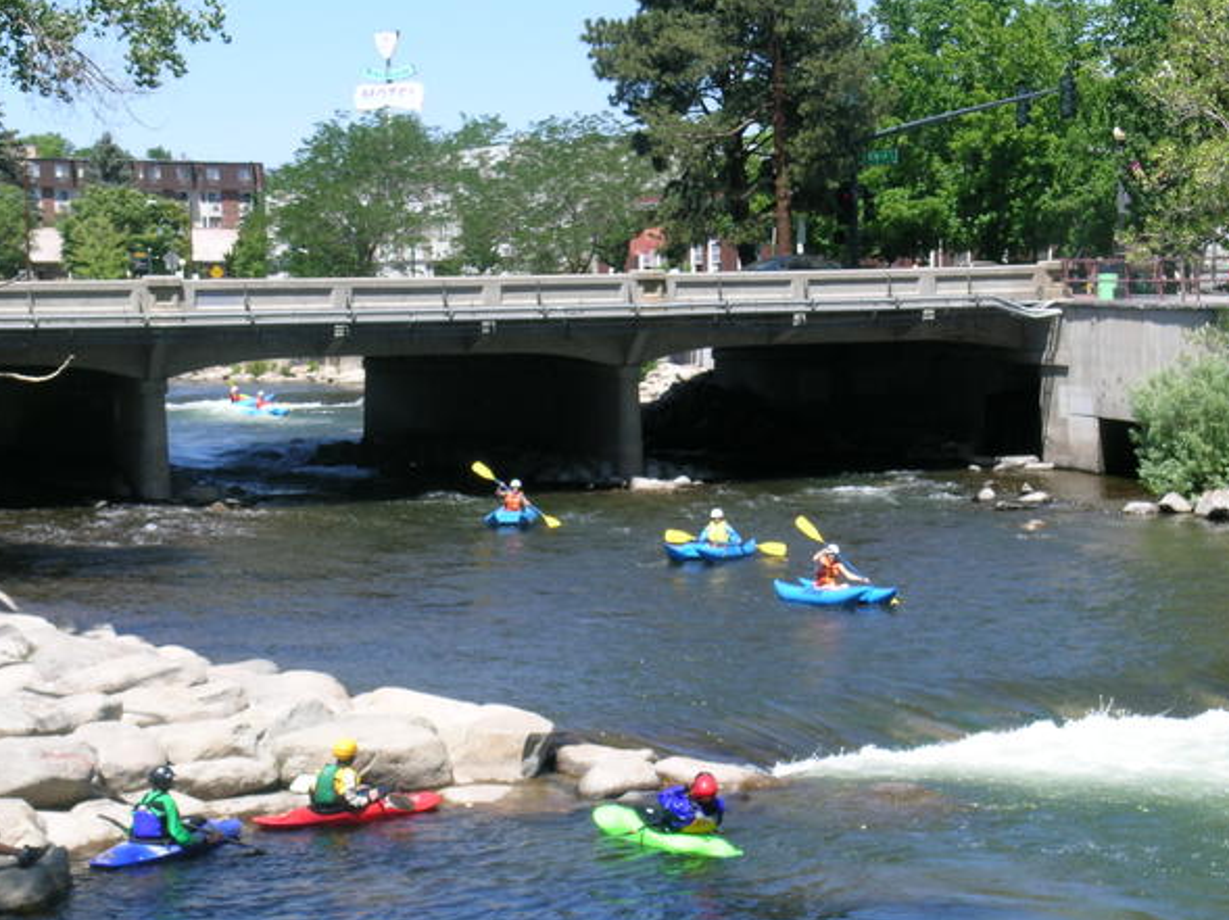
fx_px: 3087
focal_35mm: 87
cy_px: 494
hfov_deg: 22.5
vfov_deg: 17.0
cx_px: 591
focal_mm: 16.7
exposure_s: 1/154
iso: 50
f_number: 7.3
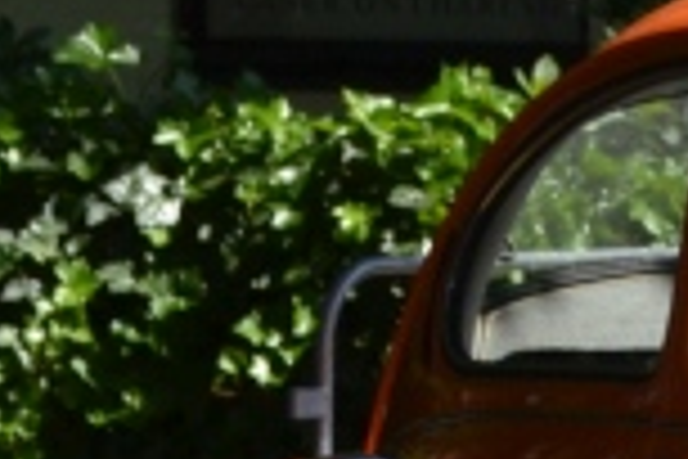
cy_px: 569
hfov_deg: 4.3
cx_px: 1839
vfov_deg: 2.9
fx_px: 8982
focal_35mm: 470
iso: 100
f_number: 10
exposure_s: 1/200
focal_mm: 48
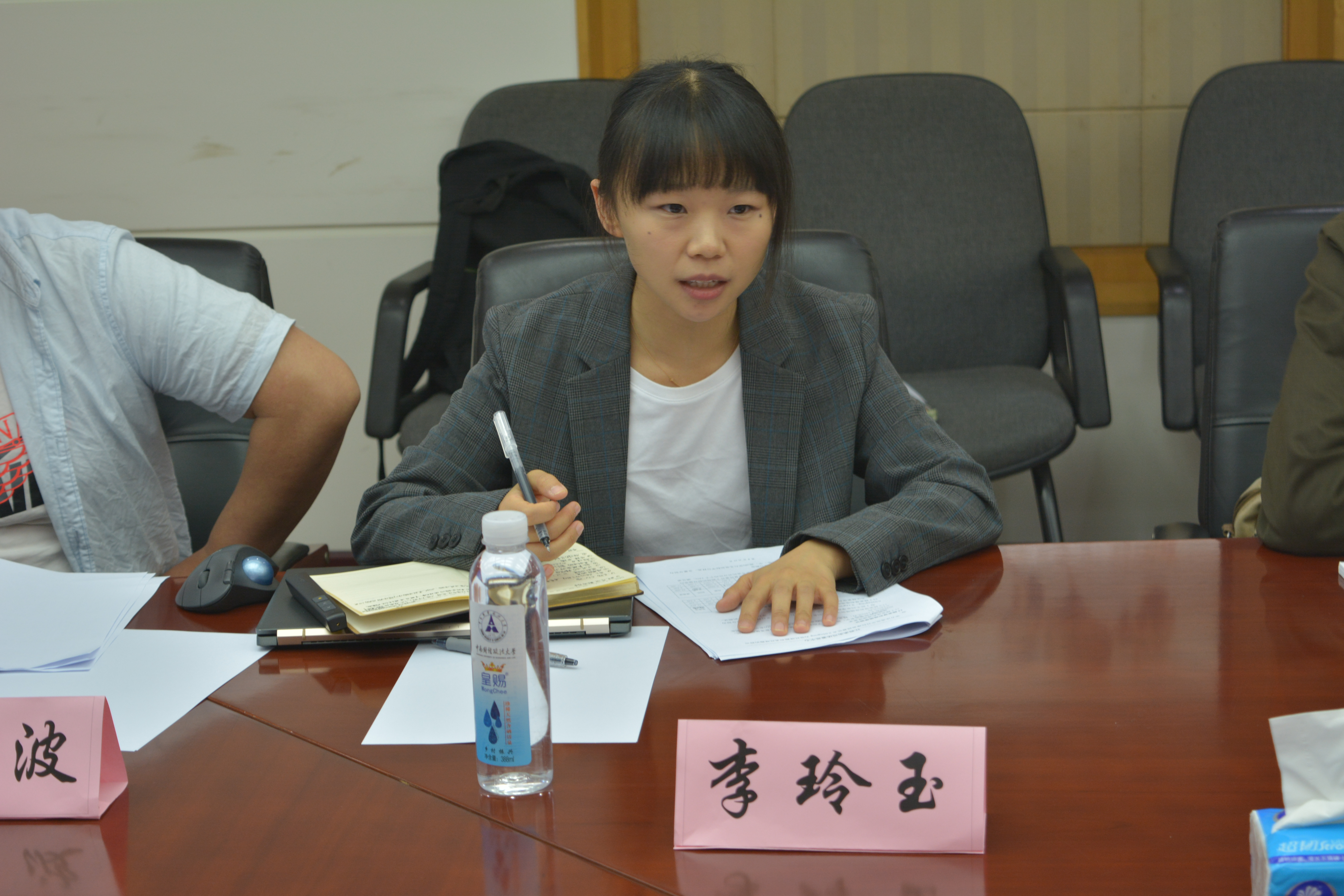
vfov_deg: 18.2
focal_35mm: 75
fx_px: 2800
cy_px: 448
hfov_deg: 27.0
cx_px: 672
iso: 320
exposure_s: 1/20
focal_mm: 50
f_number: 5.6
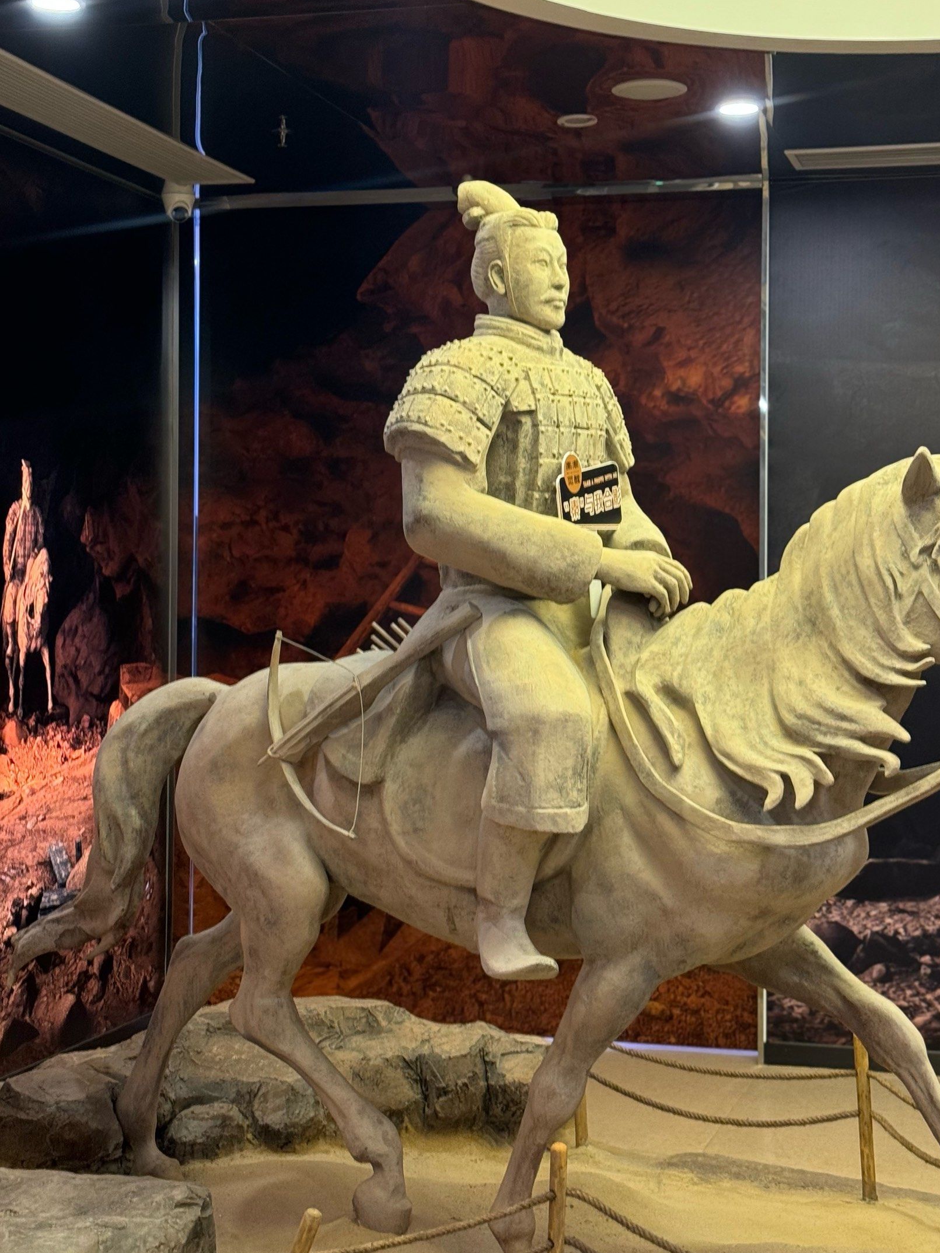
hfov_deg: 24.0
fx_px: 2209
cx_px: 495
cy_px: 541
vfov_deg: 31.6
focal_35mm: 61
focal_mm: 6.76
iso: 125
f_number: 1.78
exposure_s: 1/50
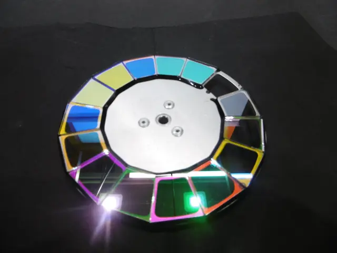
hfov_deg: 71.6
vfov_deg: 56.8
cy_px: 126
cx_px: 168
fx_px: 234
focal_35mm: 24
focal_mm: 4.3
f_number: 3.1
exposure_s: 1/100
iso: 100
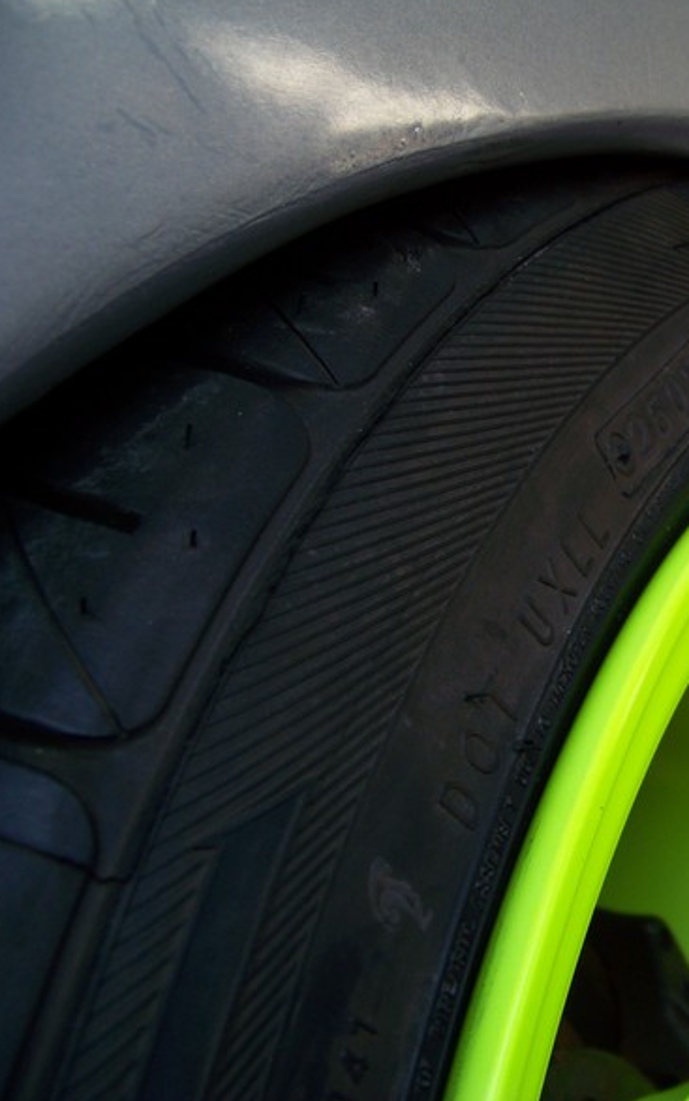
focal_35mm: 52
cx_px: 708
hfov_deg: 23.7
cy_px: 544
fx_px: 1562
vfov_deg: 38.9
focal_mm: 5.85
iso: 68
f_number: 2.8
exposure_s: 1/100
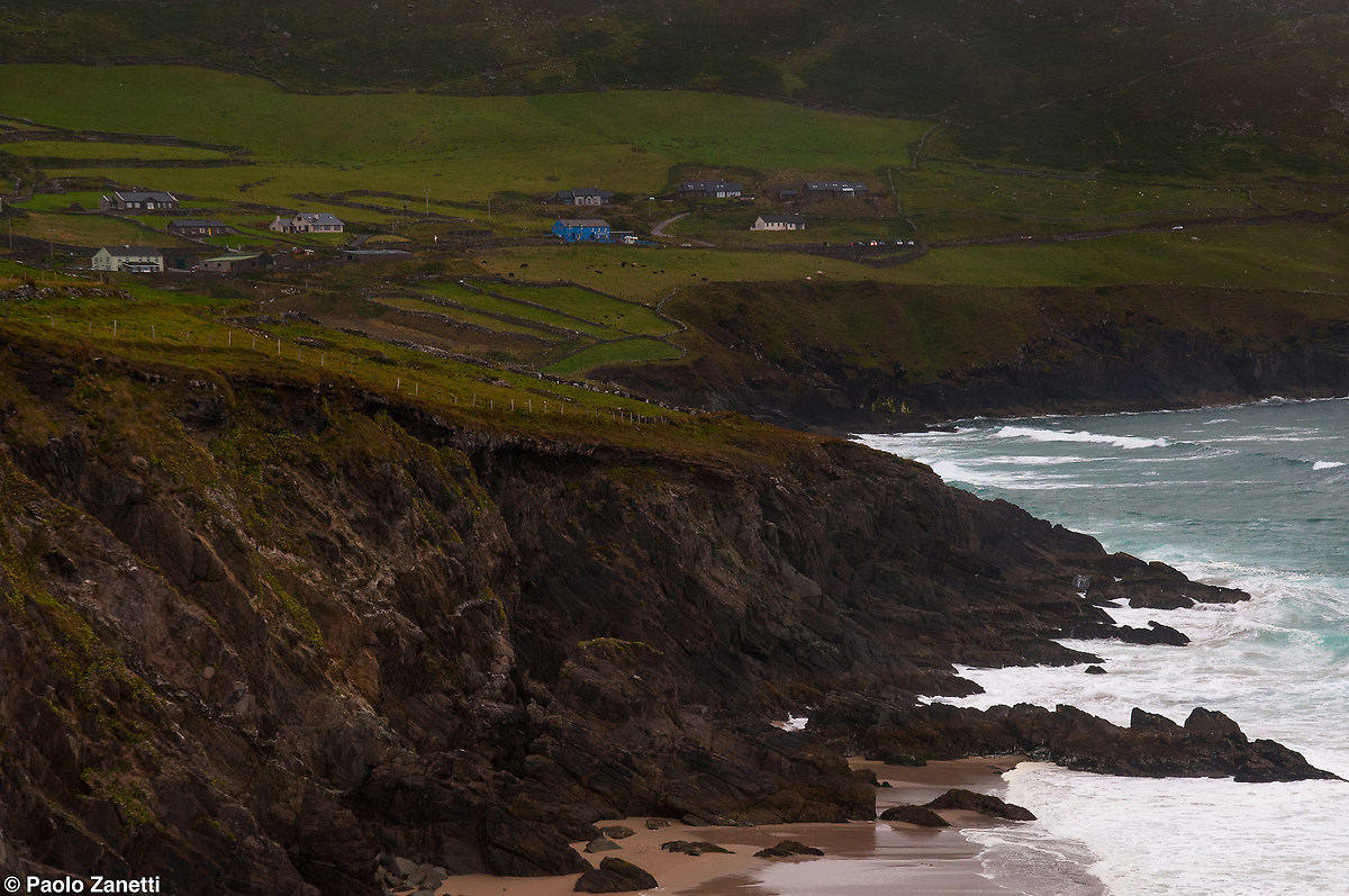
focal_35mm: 68
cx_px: 674
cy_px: 448
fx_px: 2526
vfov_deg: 20.1
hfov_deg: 29.9
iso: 320
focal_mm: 45
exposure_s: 1/400
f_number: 8
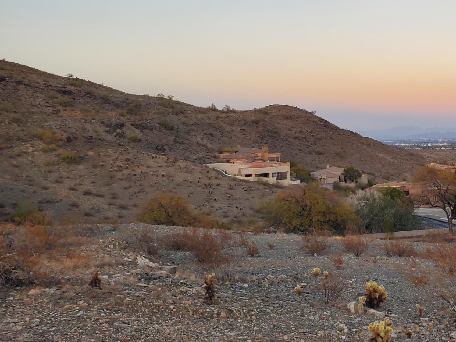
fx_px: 606
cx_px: 400
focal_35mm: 46
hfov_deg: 38.7
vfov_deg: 31.3
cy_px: 123
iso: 50
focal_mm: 4.3
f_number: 2.4
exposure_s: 1/100
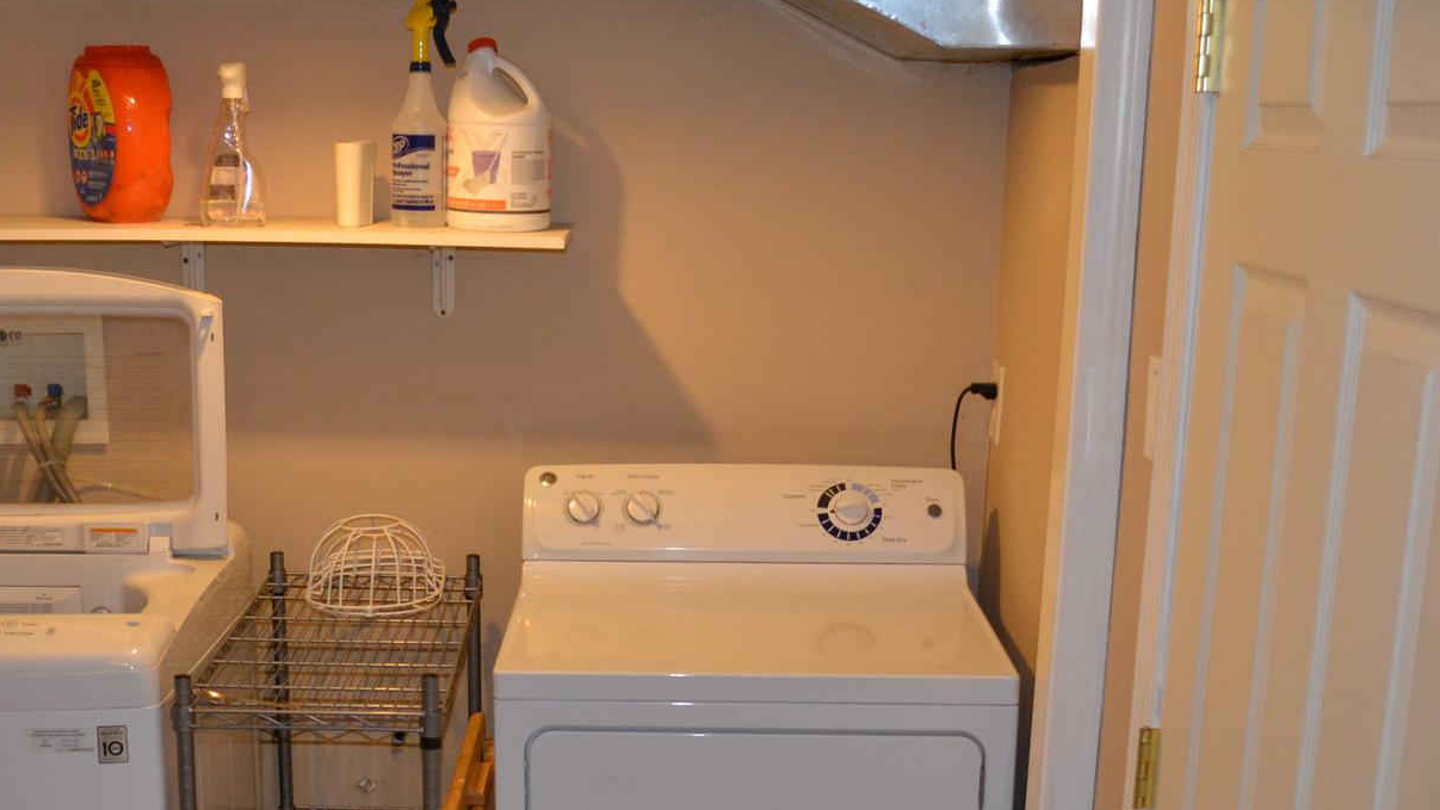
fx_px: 1833
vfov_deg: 24.7
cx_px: 542
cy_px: 588
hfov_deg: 42.6
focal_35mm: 48
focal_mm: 18
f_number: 3.5
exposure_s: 1/60
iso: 1100
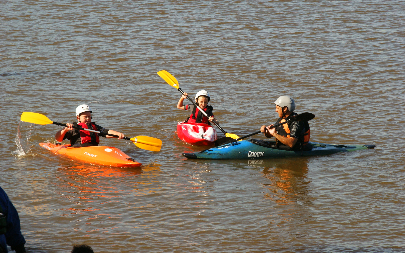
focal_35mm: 207
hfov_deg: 10.2
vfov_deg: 6.4
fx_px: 2280
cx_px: 202
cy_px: 128
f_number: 9
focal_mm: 135
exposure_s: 1/640
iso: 400
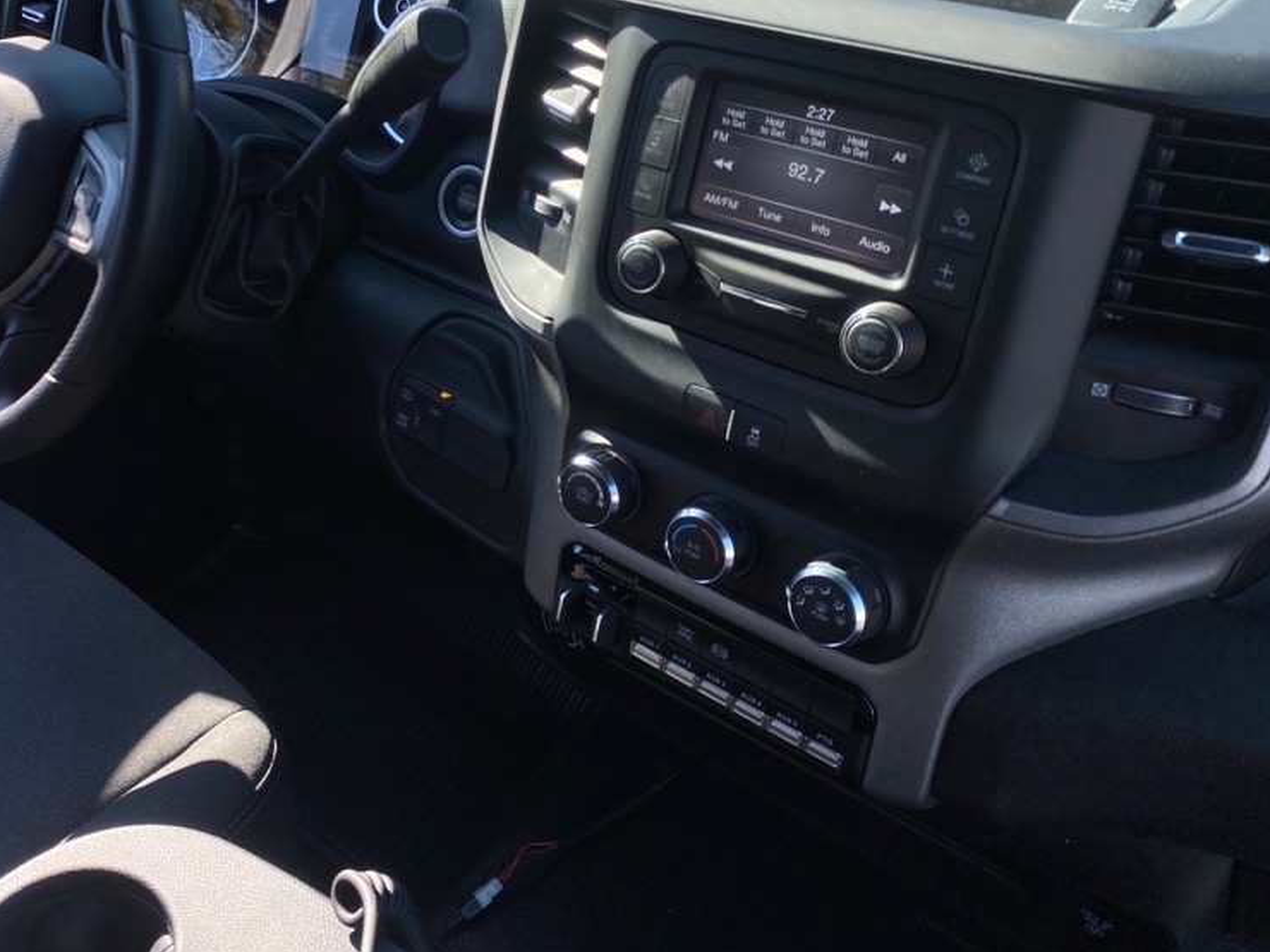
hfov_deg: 50.3
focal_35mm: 36
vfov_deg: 39.3
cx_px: 407
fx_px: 1321
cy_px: 328
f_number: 1.8
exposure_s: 1/965
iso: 32
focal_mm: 4.25
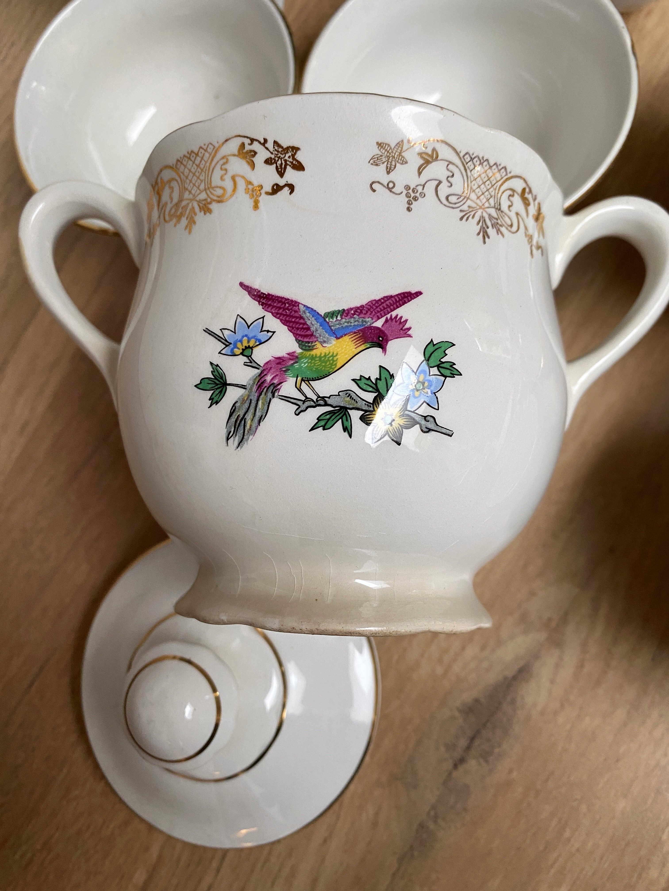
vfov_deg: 67.3
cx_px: 334
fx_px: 670
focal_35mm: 26
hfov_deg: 53.1
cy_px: 446
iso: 100
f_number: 1.8
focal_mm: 4.25
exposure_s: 1/50
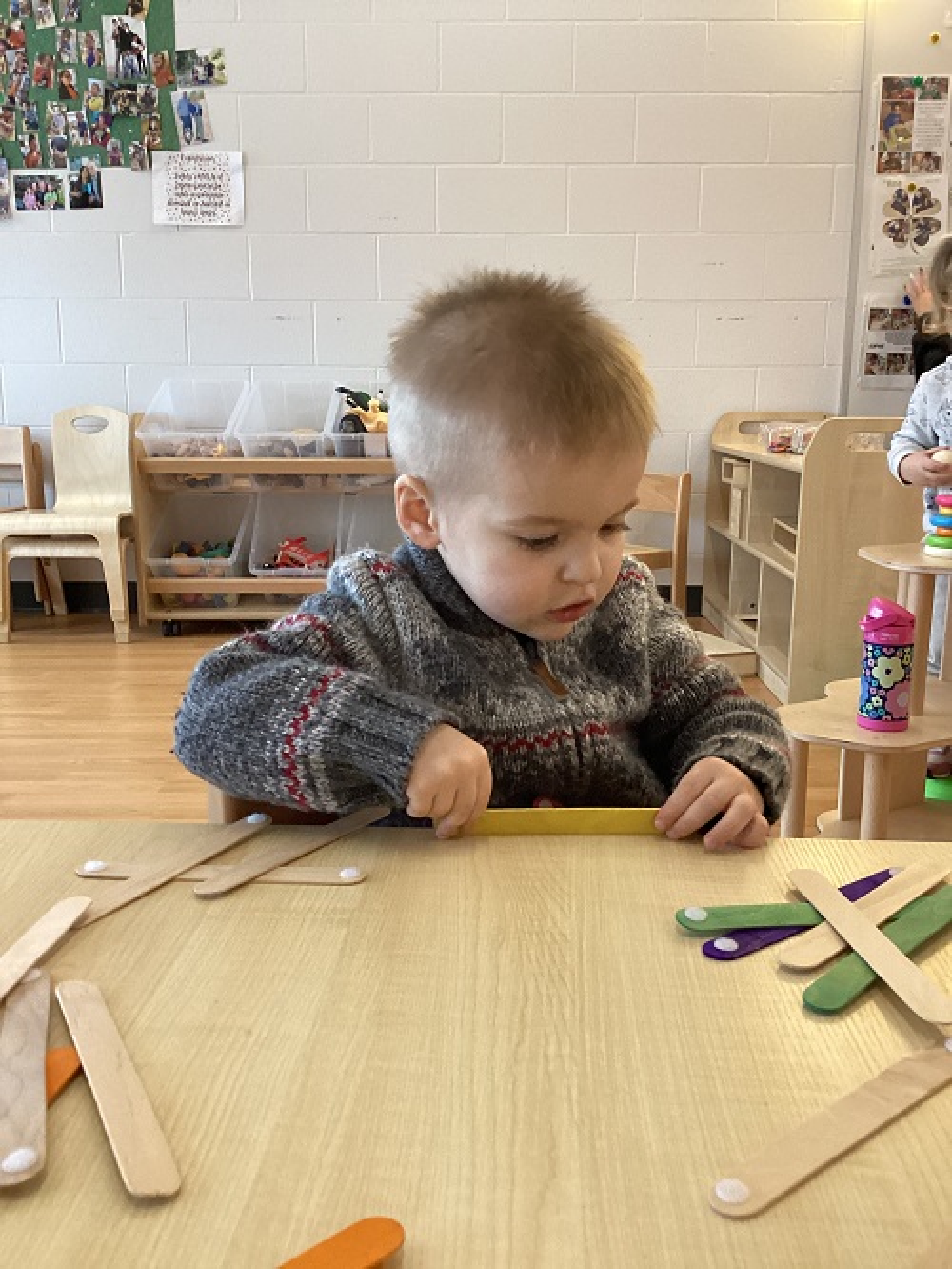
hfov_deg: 45.5
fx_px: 1136
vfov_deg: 58.3
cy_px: 634
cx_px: 476
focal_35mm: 31
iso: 400
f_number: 2.4
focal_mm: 3.3
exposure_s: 1/40
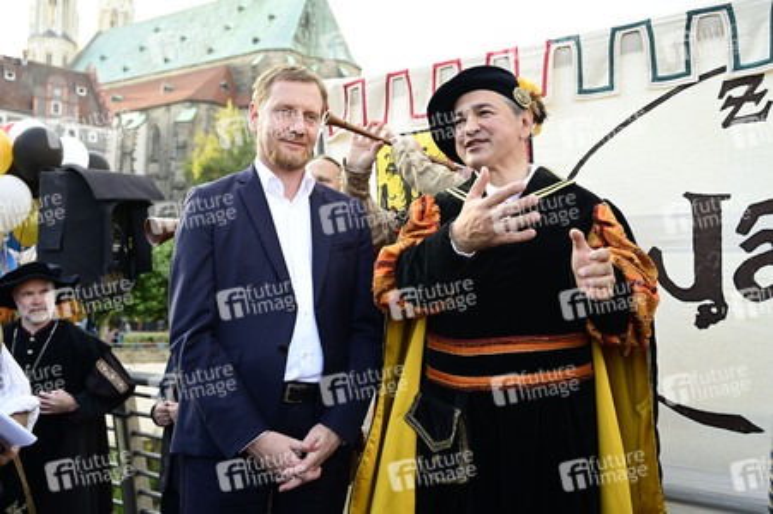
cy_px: 257
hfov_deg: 59.5
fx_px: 676
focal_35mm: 32
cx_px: 386
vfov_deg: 41.7
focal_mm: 31.5
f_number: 4
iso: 400
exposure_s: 1/320
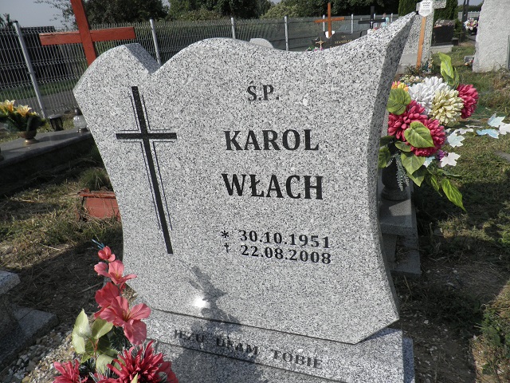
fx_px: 354
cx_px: 255
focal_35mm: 24
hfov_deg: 71.6
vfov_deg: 56.8
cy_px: 192
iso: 64
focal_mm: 4.3
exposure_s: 1/250
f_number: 8.3
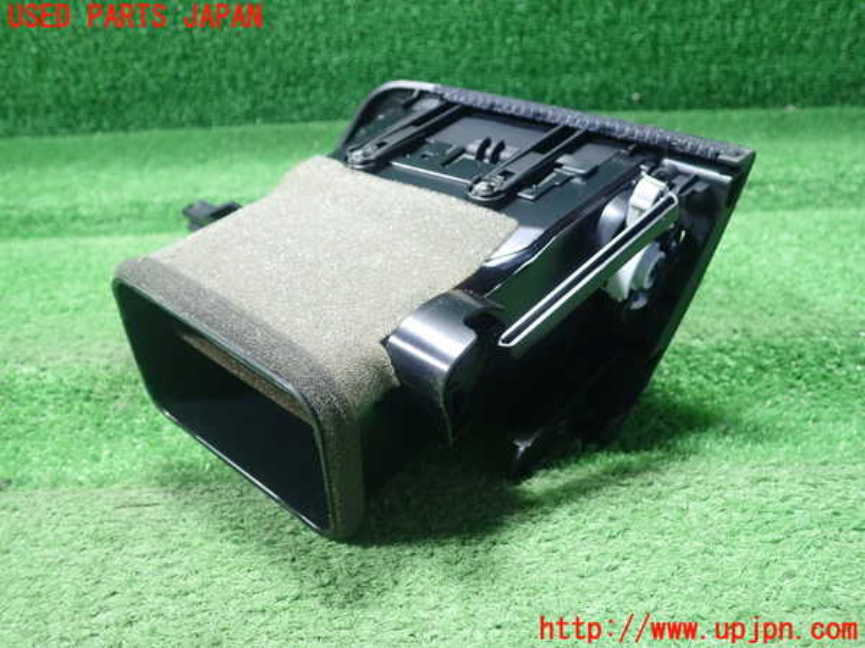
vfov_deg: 46.8
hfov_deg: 60.0
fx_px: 750
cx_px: 432
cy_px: 324
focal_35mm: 30
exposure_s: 1/100
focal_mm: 5.5
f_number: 2.3
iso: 800
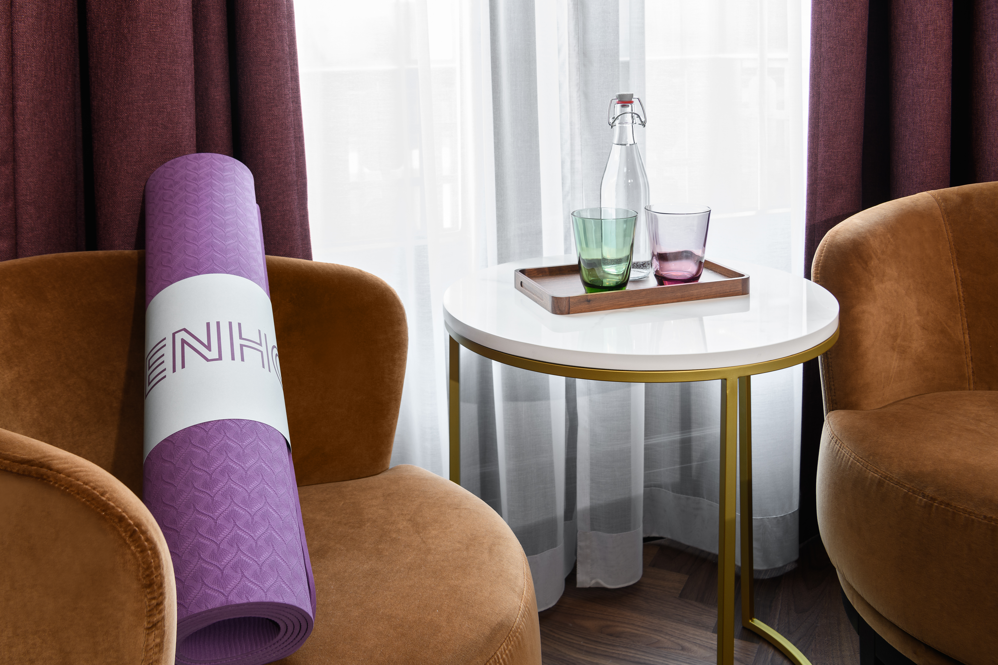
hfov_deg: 55.8
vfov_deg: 38.9
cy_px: 332
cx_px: 499
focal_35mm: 34
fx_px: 942
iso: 100
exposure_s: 6
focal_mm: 34
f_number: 9
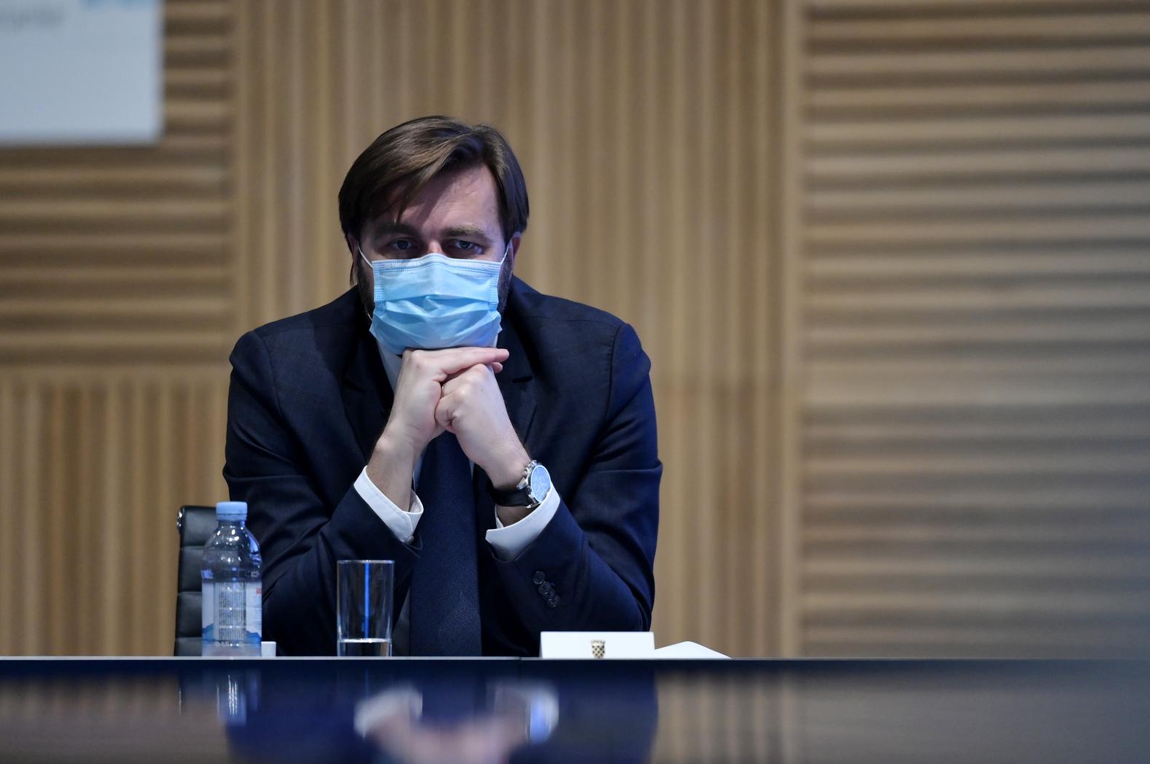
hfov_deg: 5.1
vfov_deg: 3.4
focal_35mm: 407
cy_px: 378
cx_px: 584
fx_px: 12985
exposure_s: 1/250
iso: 4000
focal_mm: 400
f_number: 4
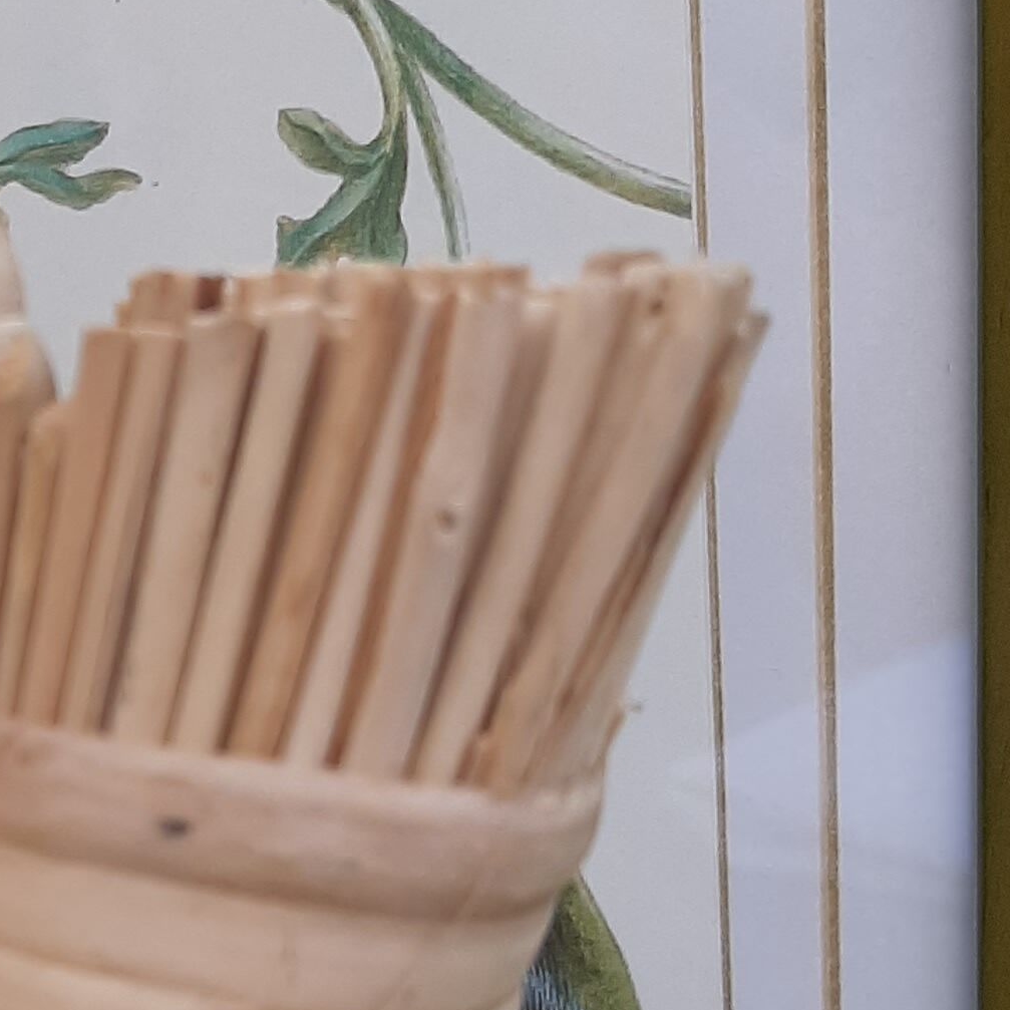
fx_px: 3037
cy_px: 937
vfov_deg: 18.5
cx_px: -338
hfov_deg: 17.6
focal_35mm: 92
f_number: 1.7
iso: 40
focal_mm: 3.93
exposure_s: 1/491
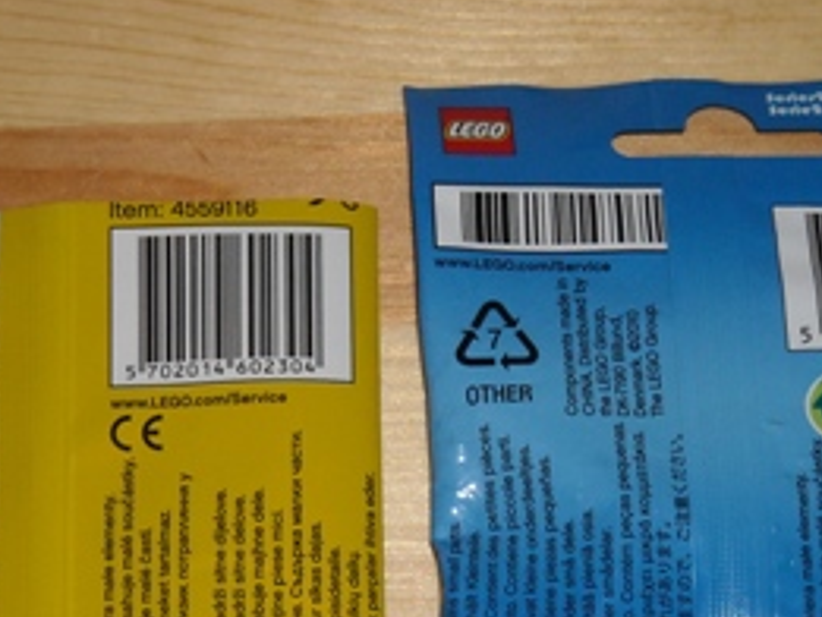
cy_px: 460
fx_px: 3421
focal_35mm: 144
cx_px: 356
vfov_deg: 10.3
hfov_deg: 13.7
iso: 200
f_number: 4.1
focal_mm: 13.73
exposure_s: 1/125
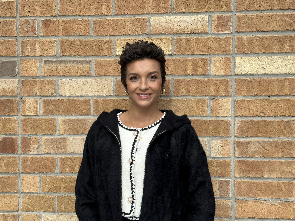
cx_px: 148
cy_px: 110
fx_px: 409
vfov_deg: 30.3
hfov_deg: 39.7
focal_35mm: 48
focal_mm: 6.86
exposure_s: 1/2809
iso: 64
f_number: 1.78
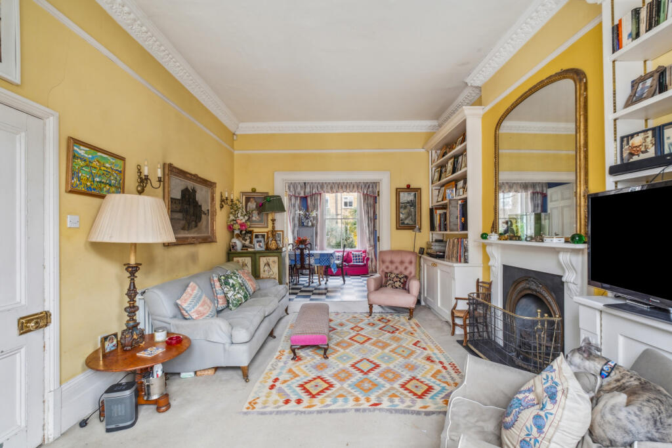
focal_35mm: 15
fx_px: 280
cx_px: 336
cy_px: 224
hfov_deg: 100.4
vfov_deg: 77.3
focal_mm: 10
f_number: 8
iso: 640
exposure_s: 1/15
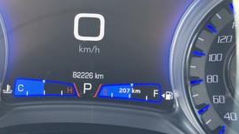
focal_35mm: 80
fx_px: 506
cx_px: 89
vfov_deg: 14.8
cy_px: -2
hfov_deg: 26.5
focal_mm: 6.86
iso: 80
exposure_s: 1/103
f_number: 1.78
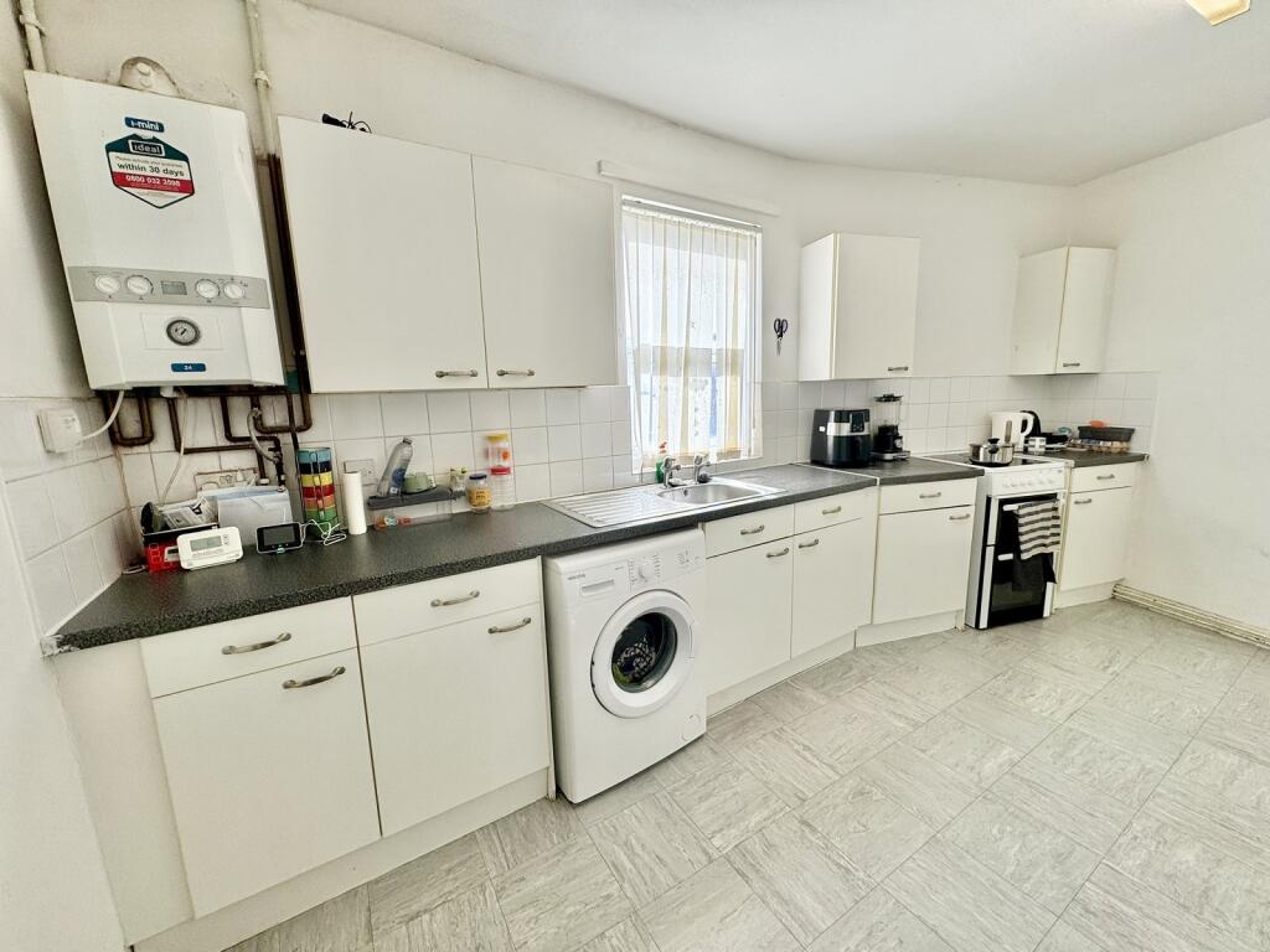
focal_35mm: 14
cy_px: 476
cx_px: 635
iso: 40
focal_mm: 2.22
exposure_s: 1/152
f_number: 2.2
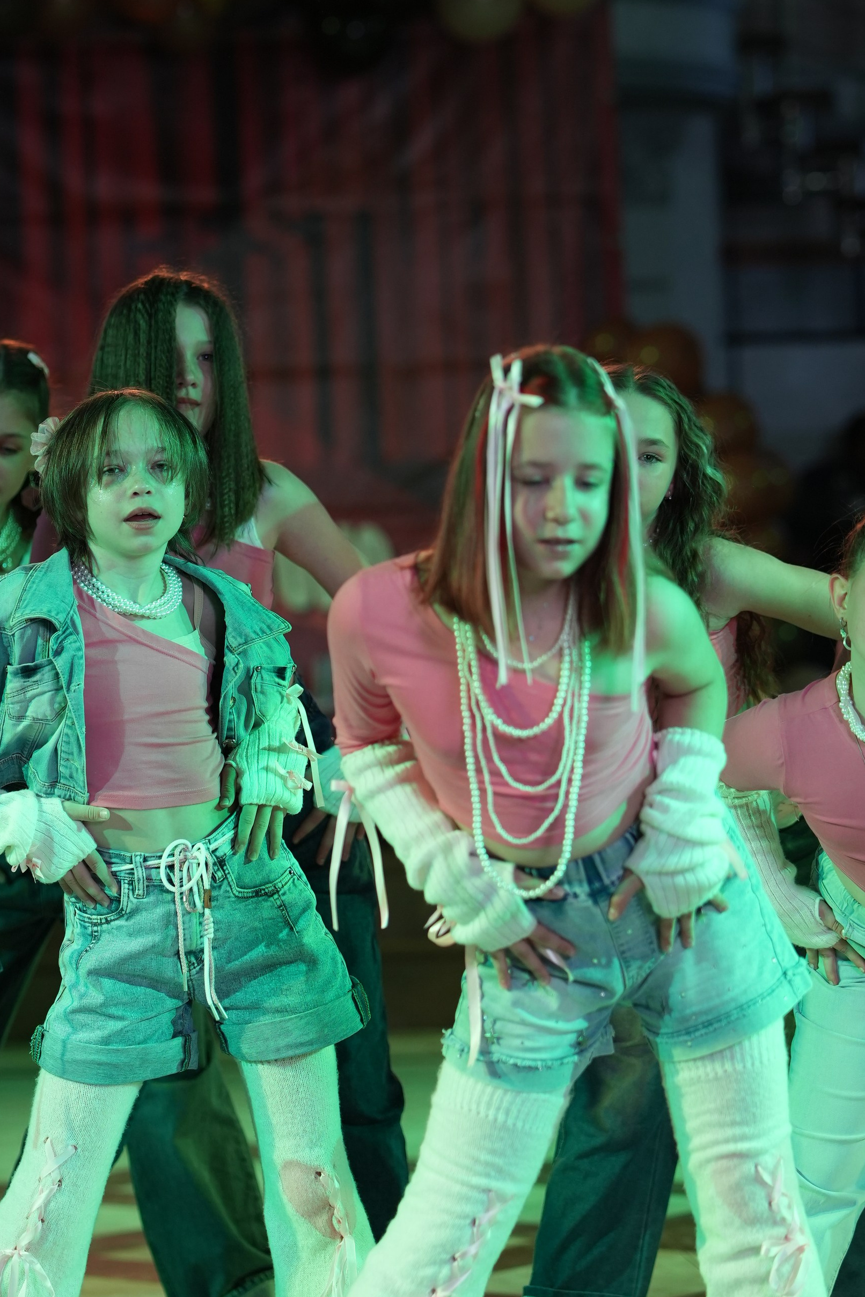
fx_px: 4865
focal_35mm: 135
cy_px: 616
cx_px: 190
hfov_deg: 10.1
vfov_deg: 15.2
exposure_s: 1/400
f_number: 2.2
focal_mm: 85
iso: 800
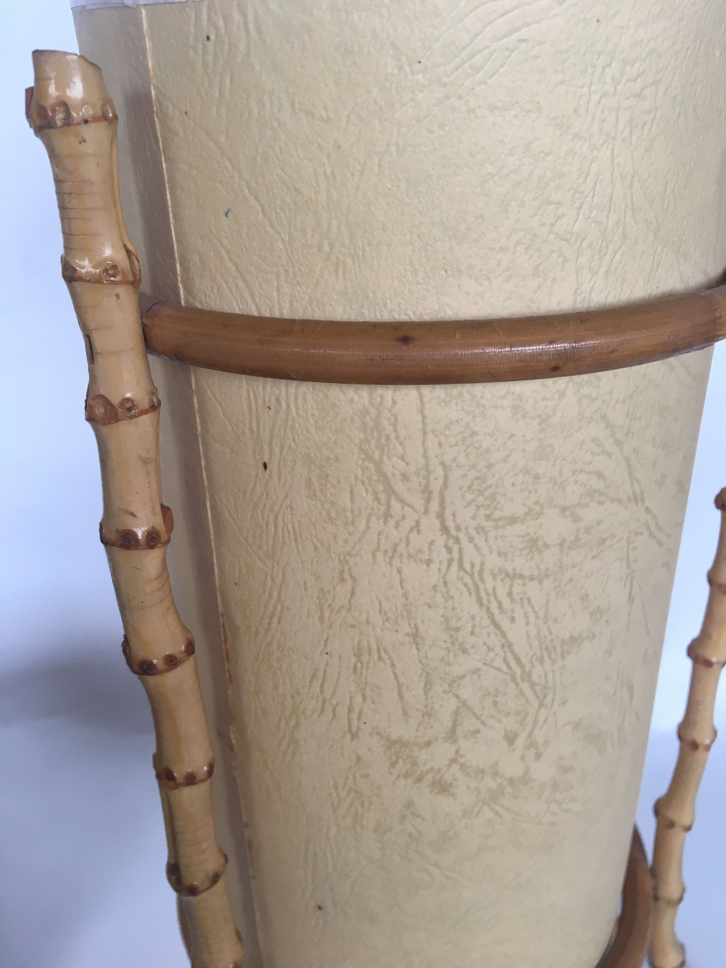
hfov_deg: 48.2
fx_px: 811
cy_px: 484
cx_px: 363
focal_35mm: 29
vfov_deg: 61.7
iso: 32
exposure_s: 1/33
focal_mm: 4.15
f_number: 2.2
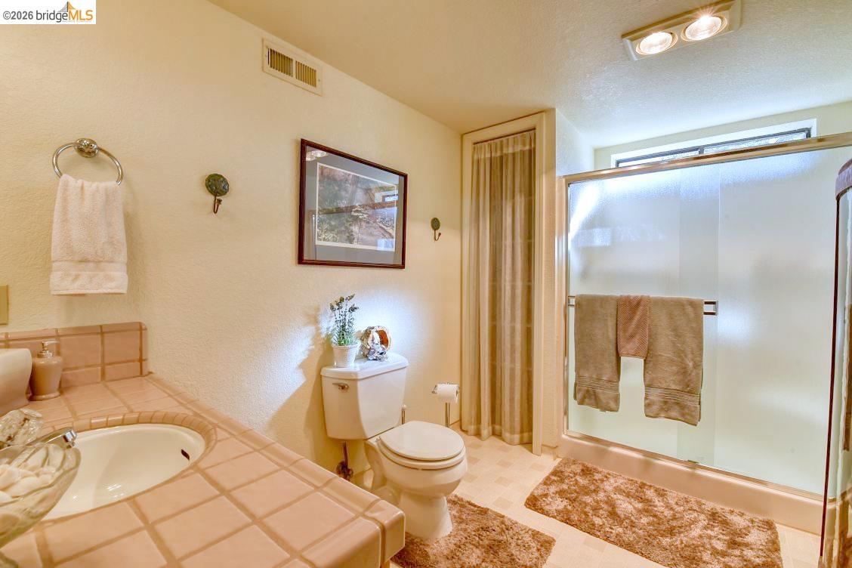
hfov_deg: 100.4
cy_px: 284
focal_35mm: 15
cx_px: 426
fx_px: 355
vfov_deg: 77.3
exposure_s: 1/200
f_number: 11
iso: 400
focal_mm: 15
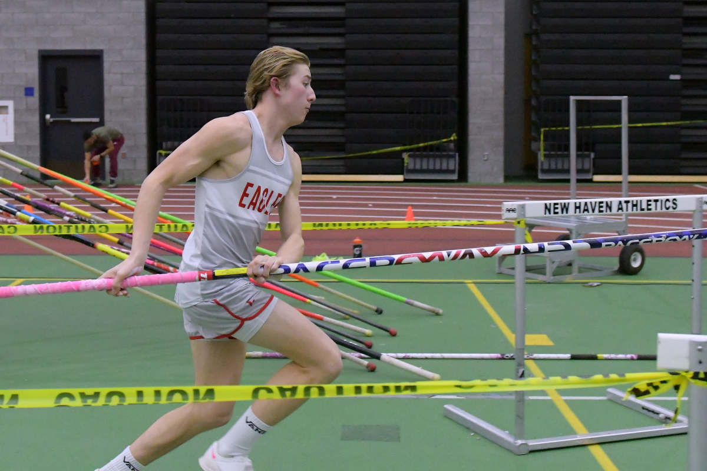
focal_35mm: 48
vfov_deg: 28.1
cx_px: 354
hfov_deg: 41.1
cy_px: 236
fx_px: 943
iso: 16000
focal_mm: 32
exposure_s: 1/1000
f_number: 4
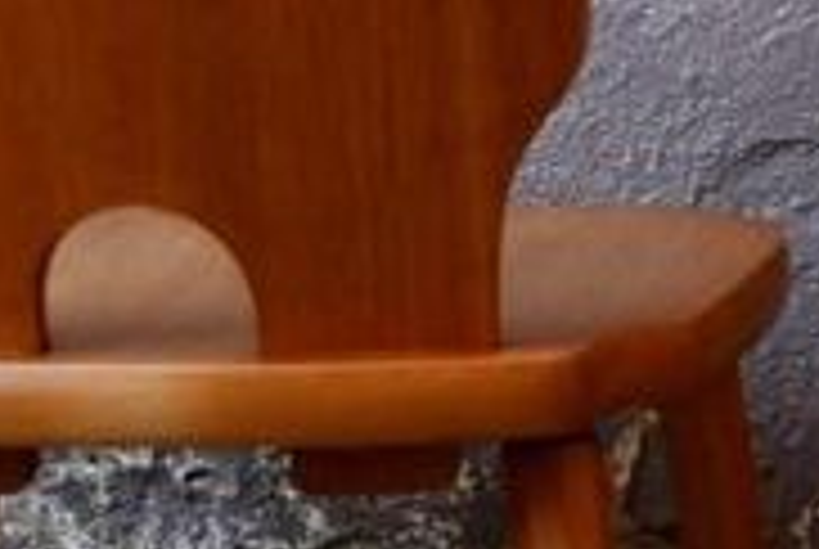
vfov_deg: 7.2
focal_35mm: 192
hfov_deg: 10.1
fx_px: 4375
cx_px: 1476
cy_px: 342
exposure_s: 1/40
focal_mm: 35
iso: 500
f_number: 4
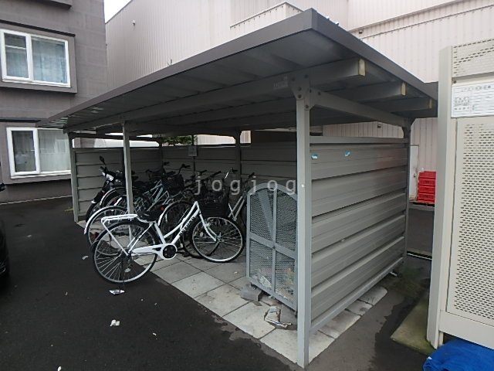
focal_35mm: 21
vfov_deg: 63.4
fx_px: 300
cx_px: 247
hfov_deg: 79.0
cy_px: 186
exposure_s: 1/200
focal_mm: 3.7
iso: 125
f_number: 3.5
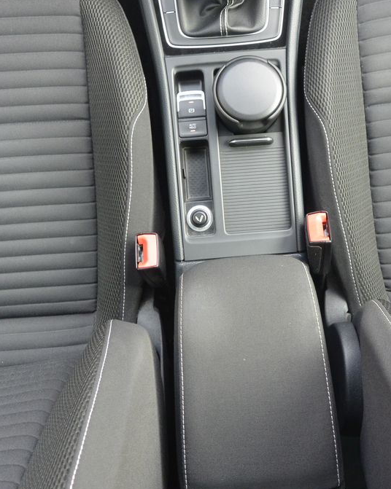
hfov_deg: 34.7
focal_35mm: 43
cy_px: 246
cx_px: 243
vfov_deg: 42.9
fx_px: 623
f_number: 3.5
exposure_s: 1/80
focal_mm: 11.4
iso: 400
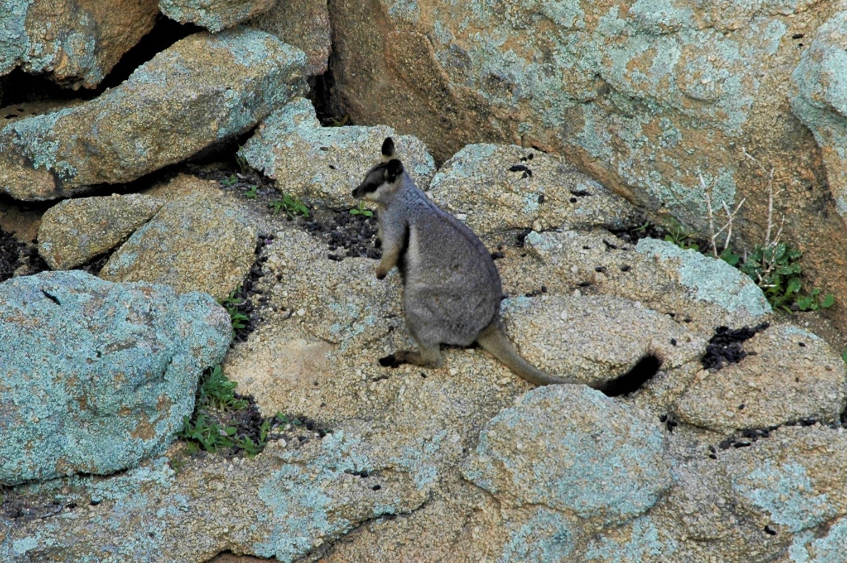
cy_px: 282
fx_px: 2468
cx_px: 424
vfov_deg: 13.0
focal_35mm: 105
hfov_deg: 19.5
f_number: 6.3
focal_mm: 70
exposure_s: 1/160
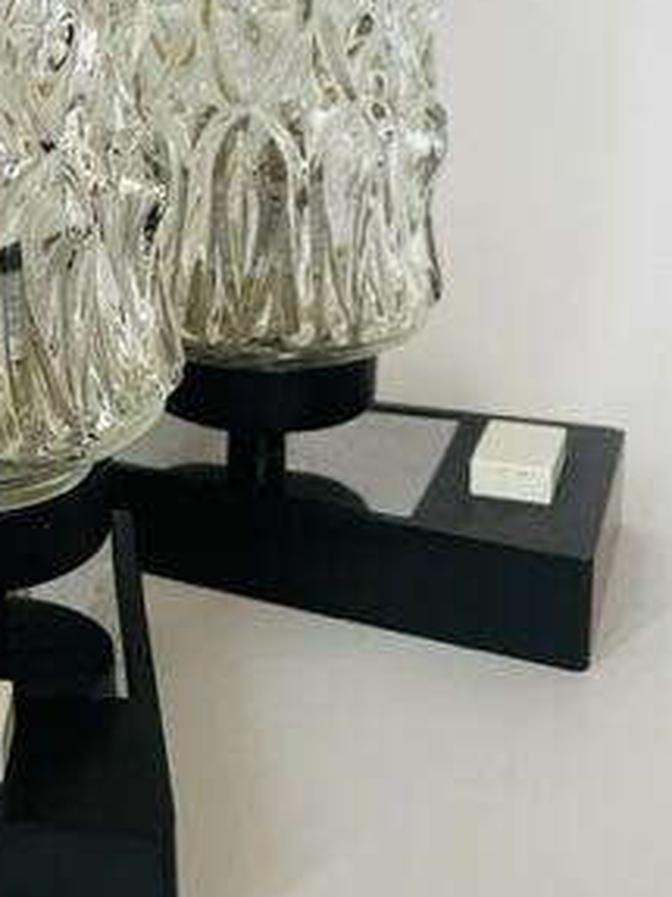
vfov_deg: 32.6
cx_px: 3
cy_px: 228
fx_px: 1502
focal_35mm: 58
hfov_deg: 24.1
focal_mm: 4.2
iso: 250
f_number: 1.6
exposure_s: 1/50
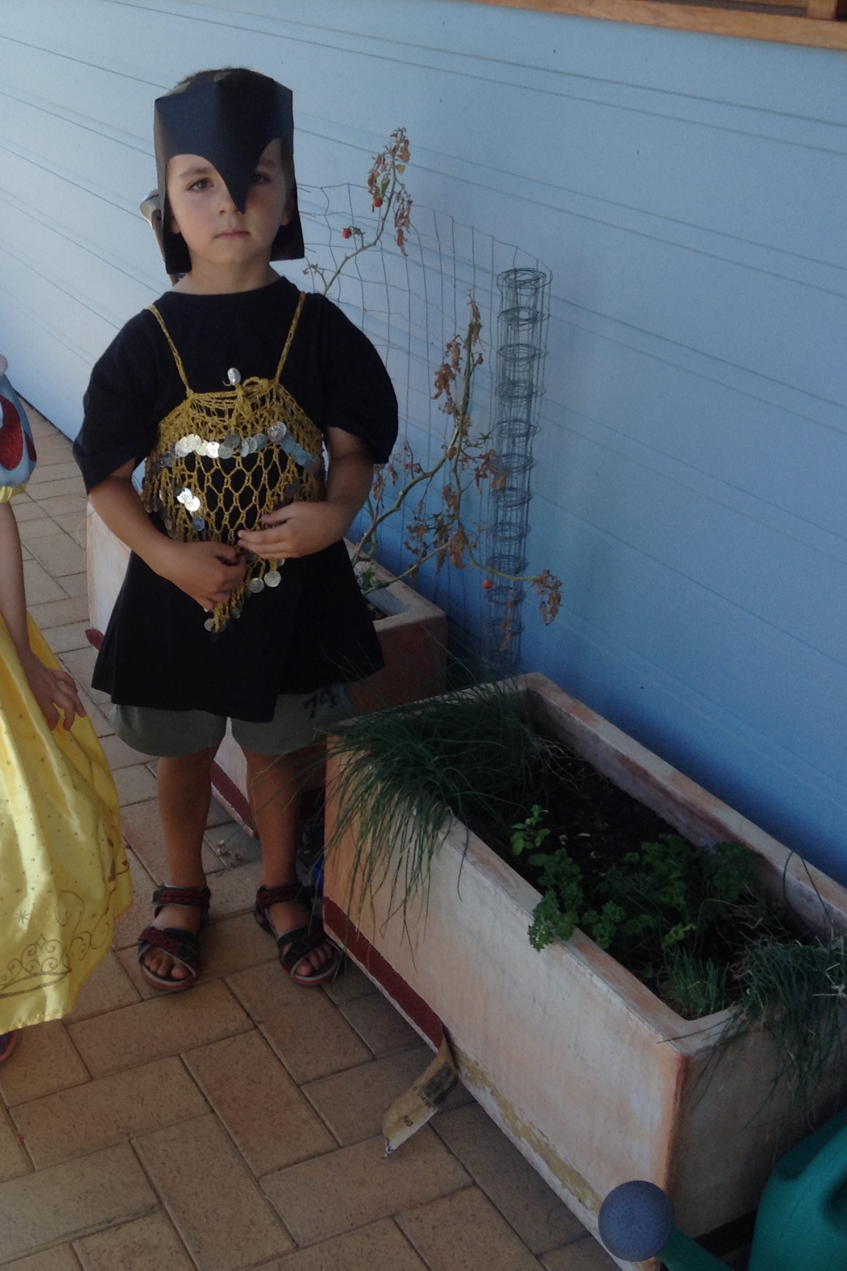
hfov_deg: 28.7
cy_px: 636
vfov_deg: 42.7
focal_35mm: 46
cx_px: 179
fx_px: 1624
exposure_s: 1/220
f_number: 2.4
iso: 25
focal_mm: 3.3
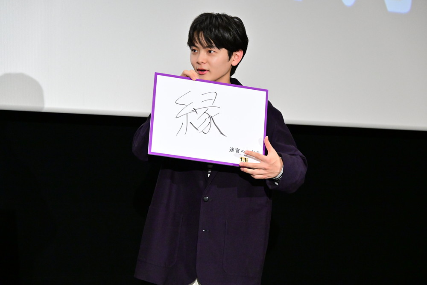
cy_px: 142
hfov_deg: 19.8
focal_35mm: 103
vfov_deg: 13.3
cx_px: 214
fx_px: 1222
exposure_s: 1/200
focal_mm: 103
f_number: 6.3
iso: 8000
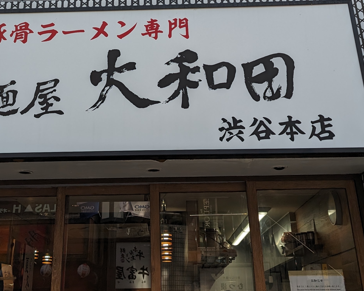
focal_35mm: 51
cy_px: 12
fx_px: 549
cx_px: 133
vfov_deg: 28.2
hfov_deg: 36.4
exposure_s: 1/275
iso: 24
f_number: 1.68
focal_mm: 6.9
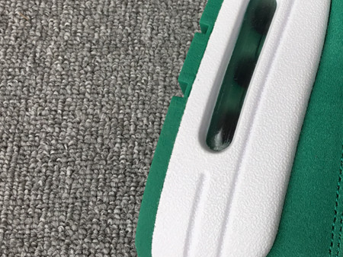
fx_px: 615
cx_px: 325
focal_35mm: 62
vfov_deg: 23.5
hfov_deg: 29.6
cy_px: 80
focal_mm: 3.3
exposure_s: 1/50
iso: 32
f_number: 2.4
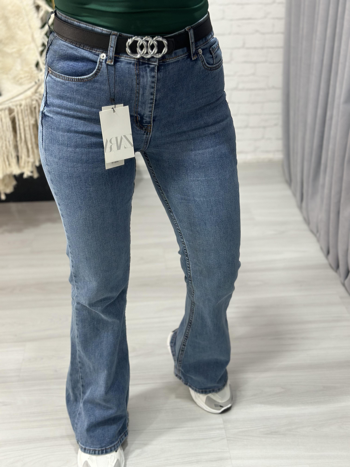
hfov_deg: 30.3
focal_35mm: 48
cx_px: 175
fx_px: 647
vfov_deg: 39.7
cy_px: 234
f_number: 1.78
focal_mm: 6.86
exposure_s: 1/100
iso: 125
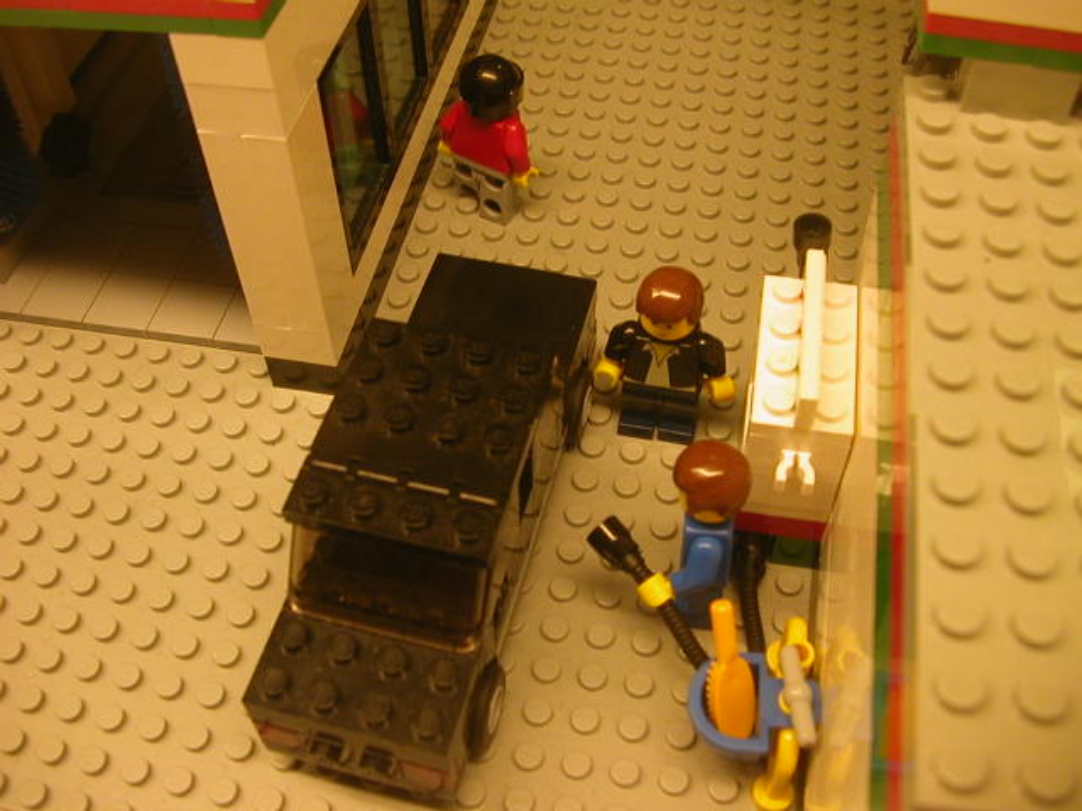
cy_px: 406
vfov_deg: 38.7
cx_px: 541
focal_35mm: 37
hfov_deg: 50.1
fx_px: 1157
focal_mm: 5.6
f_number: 2.7
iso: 103
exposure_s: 1/30.2
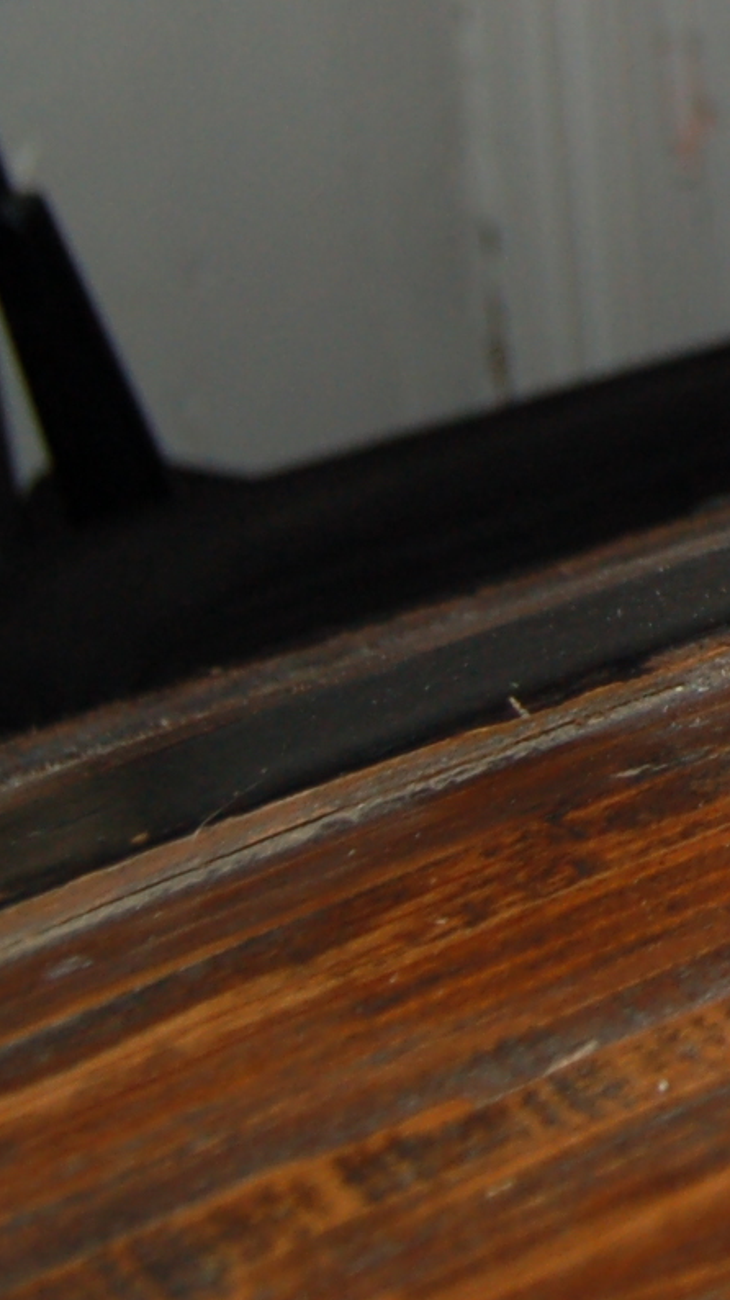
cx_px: 1617
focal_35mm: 119
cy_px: -293
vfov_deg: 17.1
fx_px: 4099
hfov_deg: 9.3
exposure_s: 1/60
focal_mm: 20
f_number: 3.8
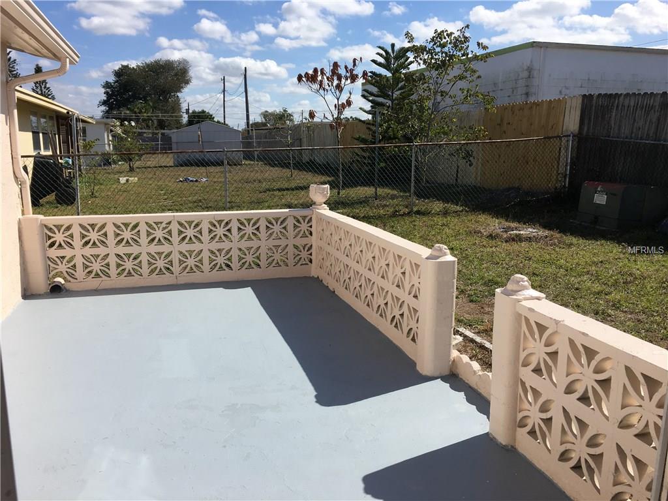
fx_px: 560
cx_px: 334
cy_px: 250
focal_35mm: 29
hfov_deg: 61.7
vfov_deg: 48.2
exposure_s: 1/1972
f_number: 2.2
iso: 25
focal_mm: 4.15
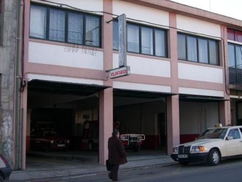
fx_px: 385
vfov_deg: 26.6
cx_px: 121
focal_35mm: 55
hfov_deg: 34.9
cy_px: 91
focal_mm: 9.16
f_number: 3.4
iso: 50
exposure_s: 1/148
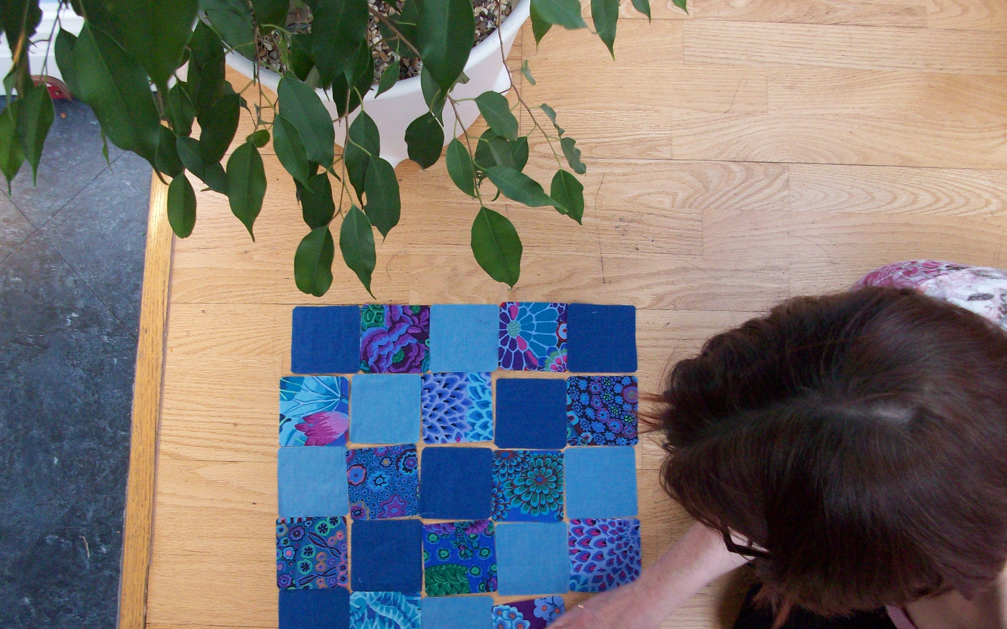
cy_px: 384
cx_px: 509
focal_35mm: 37
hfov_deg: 52.7
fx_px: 1015
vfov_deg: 34.3
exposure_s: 1/60
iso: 158
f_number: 2.8
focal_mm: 5.7
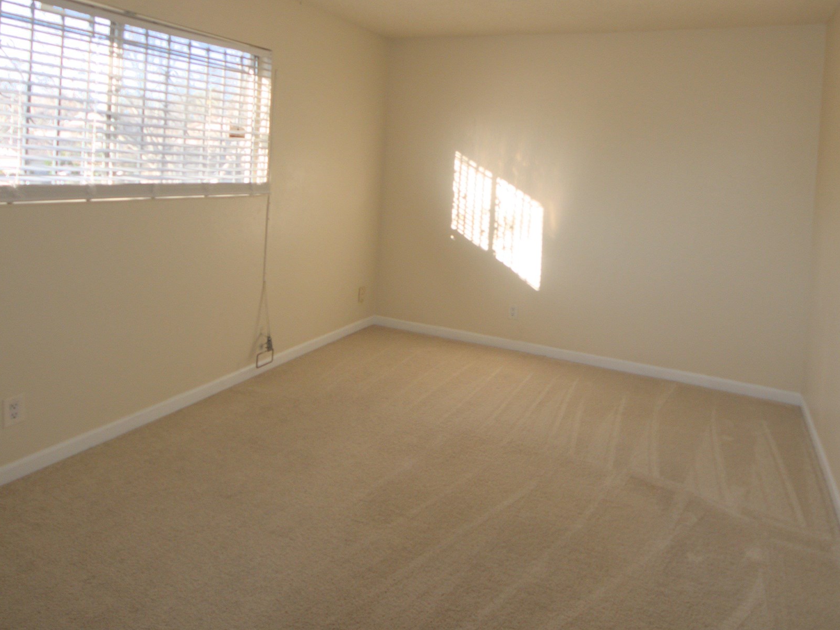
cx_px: 494
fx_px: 534
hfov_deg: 75.7
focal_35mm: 22
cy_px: 174
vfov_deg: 58.6
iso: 320
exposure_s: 1/125
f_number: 4.5
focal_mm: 8
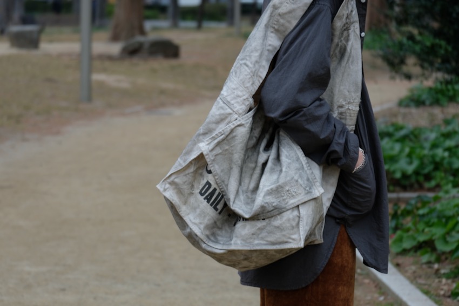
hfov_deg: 14.3
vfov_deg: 9.6
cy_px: 153
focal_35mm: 143
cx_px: 230
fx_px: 1823
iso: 400
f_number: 5.4
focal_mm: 95.4
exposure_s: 1/280
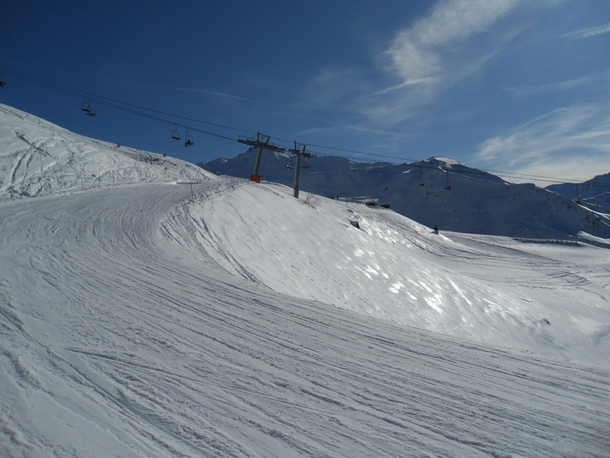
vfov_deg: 40.7
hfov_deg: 52.6
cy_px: 229
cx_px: 305
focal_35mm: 35
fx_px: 617
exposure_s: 1/1000
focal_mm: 6.3
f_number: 8.2
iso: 80
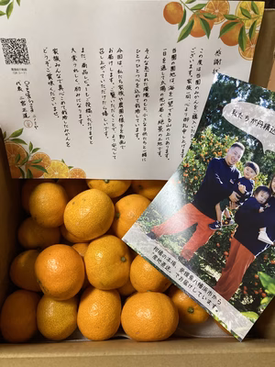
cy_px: 184
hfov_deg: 49.7
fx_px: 297
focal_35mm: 28
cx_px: 138
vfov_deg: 63.4
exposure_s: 1/60
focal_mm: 3.99
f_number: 1.8
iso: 250
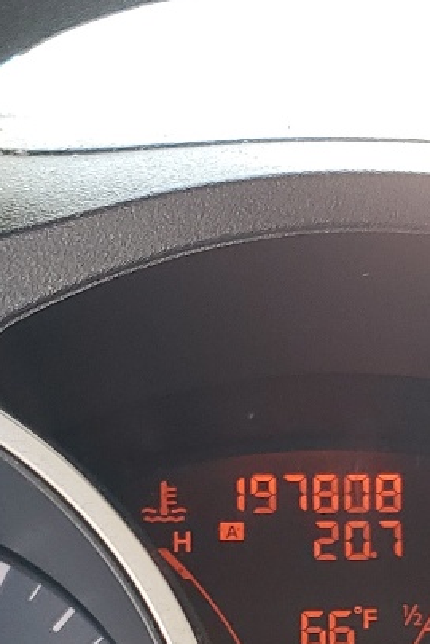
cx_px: 304
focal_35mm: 107
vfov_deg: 18.3
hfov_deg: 12.8
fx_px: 1914
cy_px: 727
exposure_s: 1/120
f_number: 1.5
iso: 52
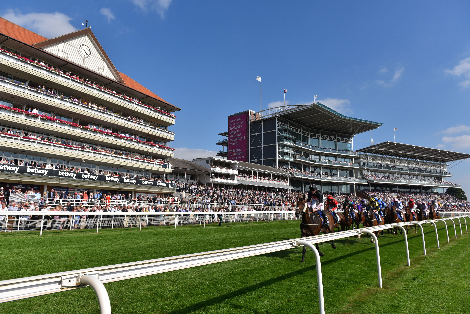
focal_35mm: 24
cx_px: 235
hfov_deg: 73.7
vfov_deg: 53.2
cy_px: 157
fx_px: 313
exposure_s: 1/1000
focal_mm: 24
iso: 100
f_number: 5.6
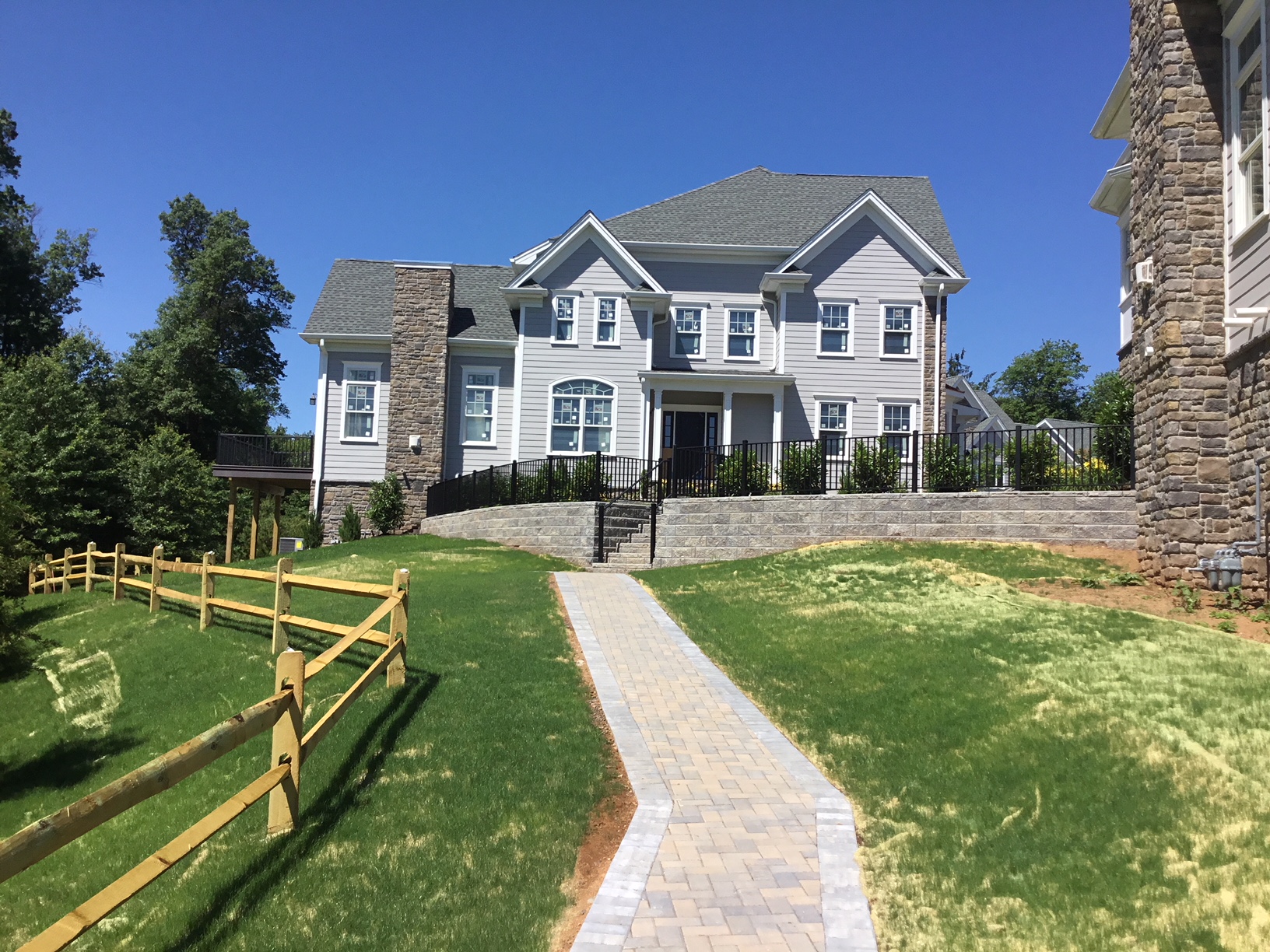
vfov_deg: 45.4
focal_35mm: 31
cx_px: 635
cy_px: 476
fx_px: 1137
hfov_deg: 58.4
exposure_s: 1/1538
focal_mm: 3.3
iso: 25
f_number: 2.4
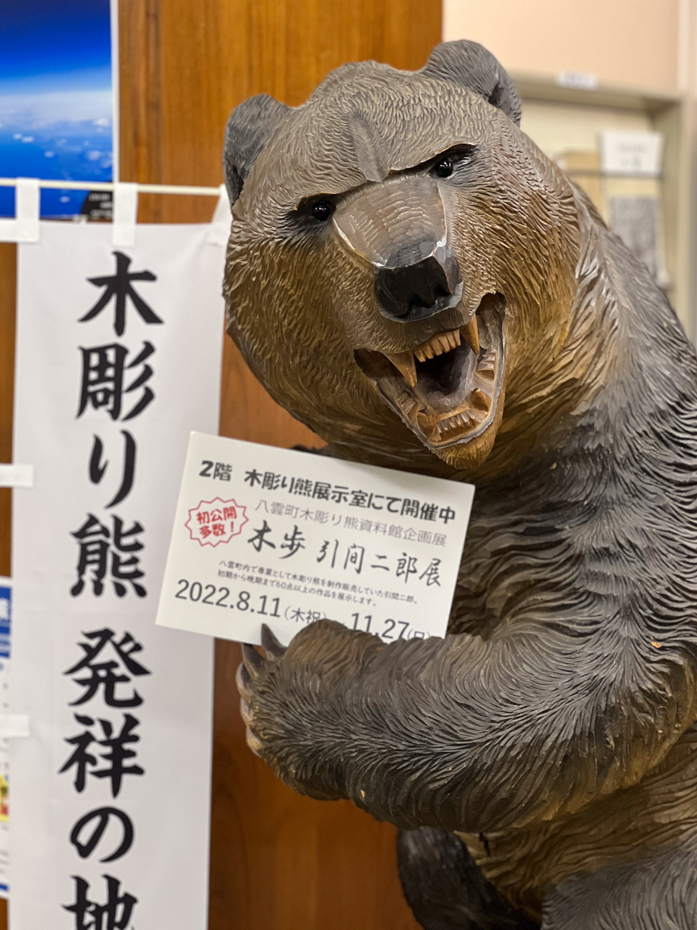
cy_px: 469
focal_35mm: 80
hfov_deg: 18.4
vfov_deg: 24.4
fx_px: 2148
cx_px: 340
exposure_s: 1/35
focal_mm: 9
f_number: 2.8
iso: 200
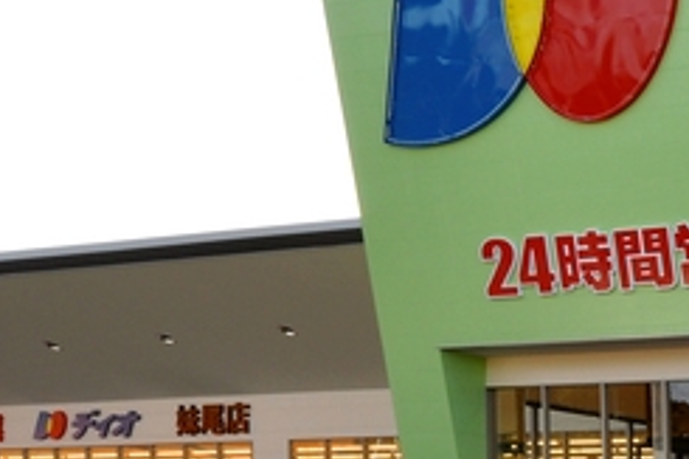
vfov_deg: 20.8
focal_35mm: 64
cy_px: 35
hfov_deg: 27.6
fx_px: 1217
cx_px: 837
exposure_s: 1/40
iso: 200
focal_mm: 13
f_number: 18
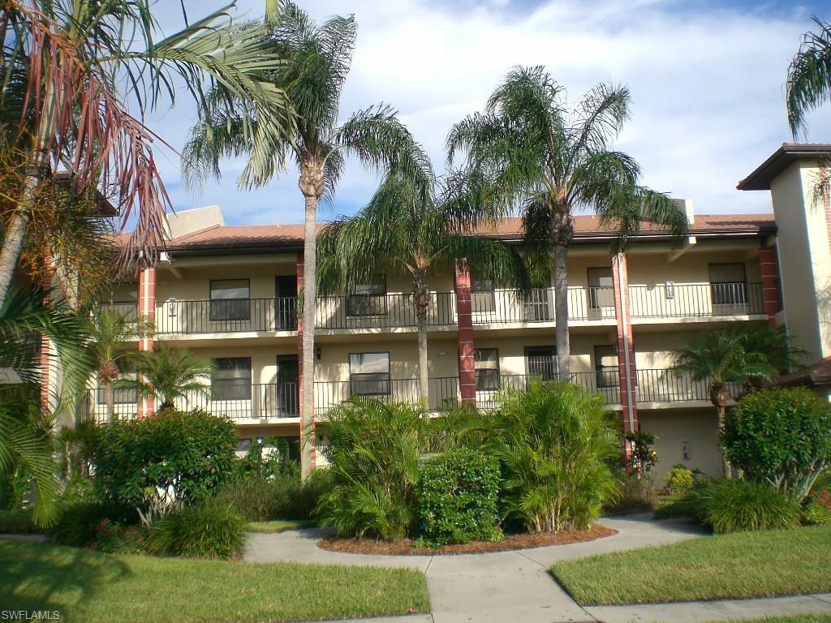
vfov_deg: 37.7
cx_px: 416
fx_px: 912
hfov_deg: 49.0
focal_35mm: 38
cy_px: 312
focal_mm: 6.3
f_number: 4.4
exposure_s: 1/320
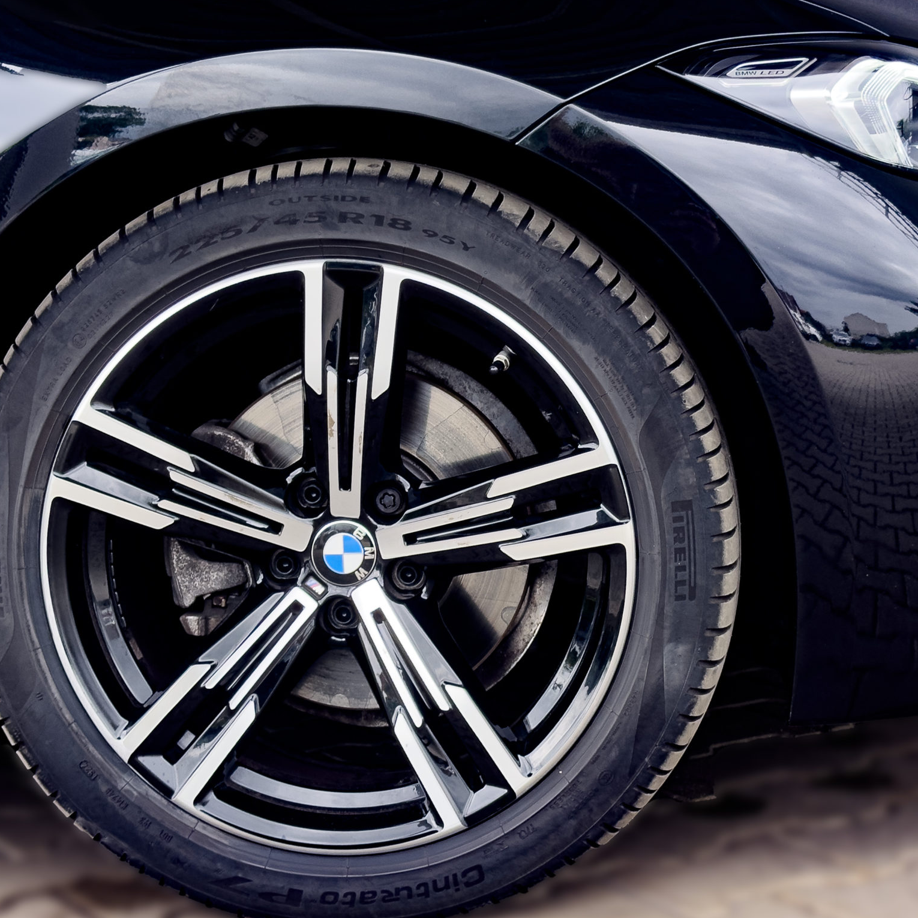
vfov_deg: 24.3
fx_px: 2130
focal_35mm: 71
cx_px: 529
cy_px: 418
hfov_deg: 24.3
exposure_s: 1/160
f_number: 1.8
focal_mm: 6.86
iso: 80
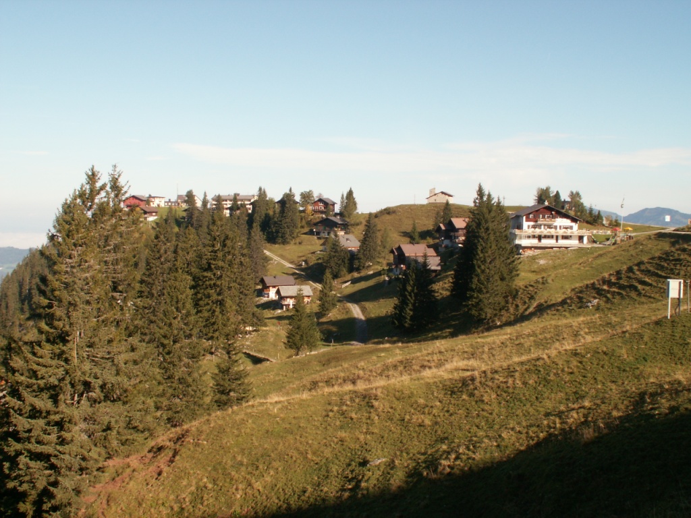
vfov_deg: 40.7
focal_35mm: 35
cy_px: 259
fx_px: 699
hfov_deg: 52.6
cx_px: 346
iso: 50
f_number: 8
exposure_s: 1/100
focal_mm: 5.86
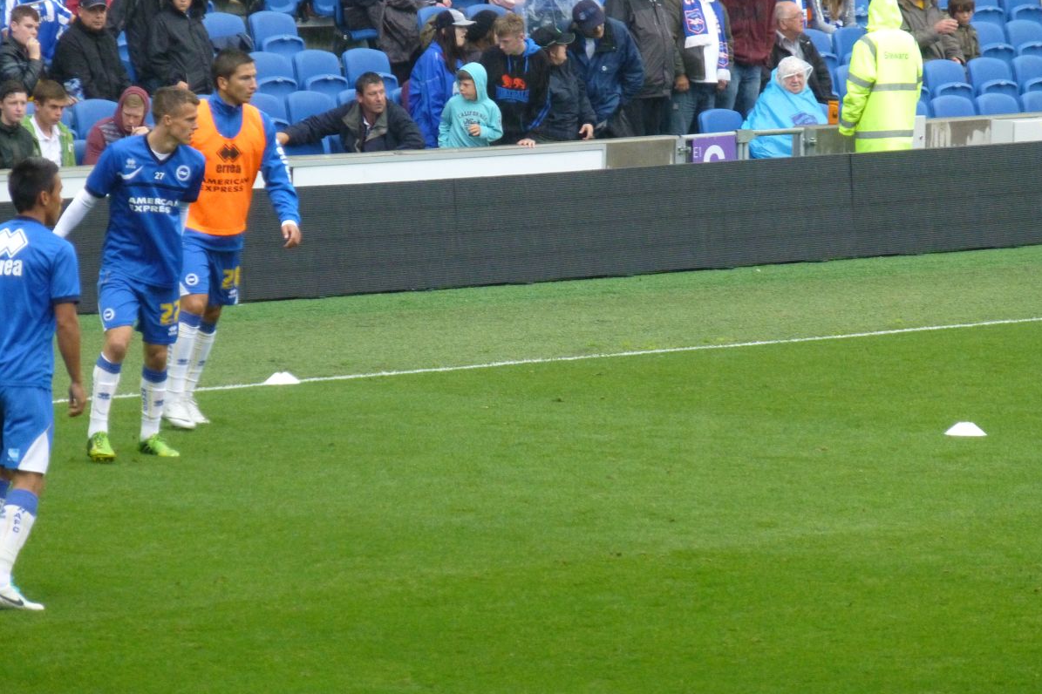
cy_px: 305
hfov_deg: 5.9
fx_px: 10156
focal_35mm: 351
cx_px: 522
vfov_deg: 3.9
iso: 640
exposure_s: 1/200
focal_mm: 60
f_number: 5.9
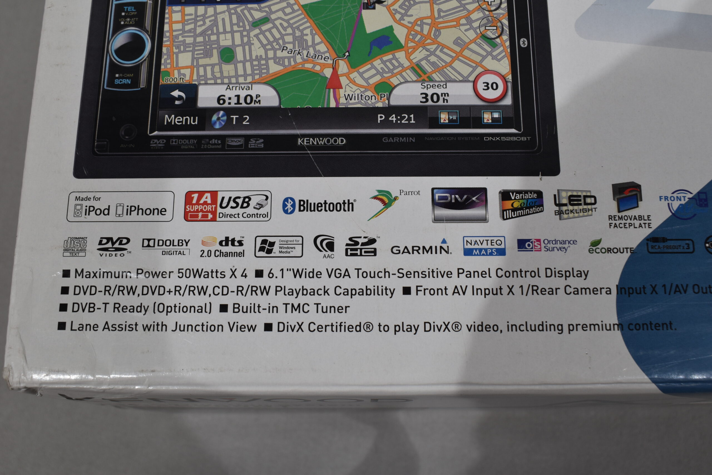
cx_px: 356
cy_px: 238
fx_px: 712
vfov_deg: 36.9
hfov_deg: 53.1
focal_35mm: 36
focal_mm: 24
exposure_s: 1/60
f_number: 8
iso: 220
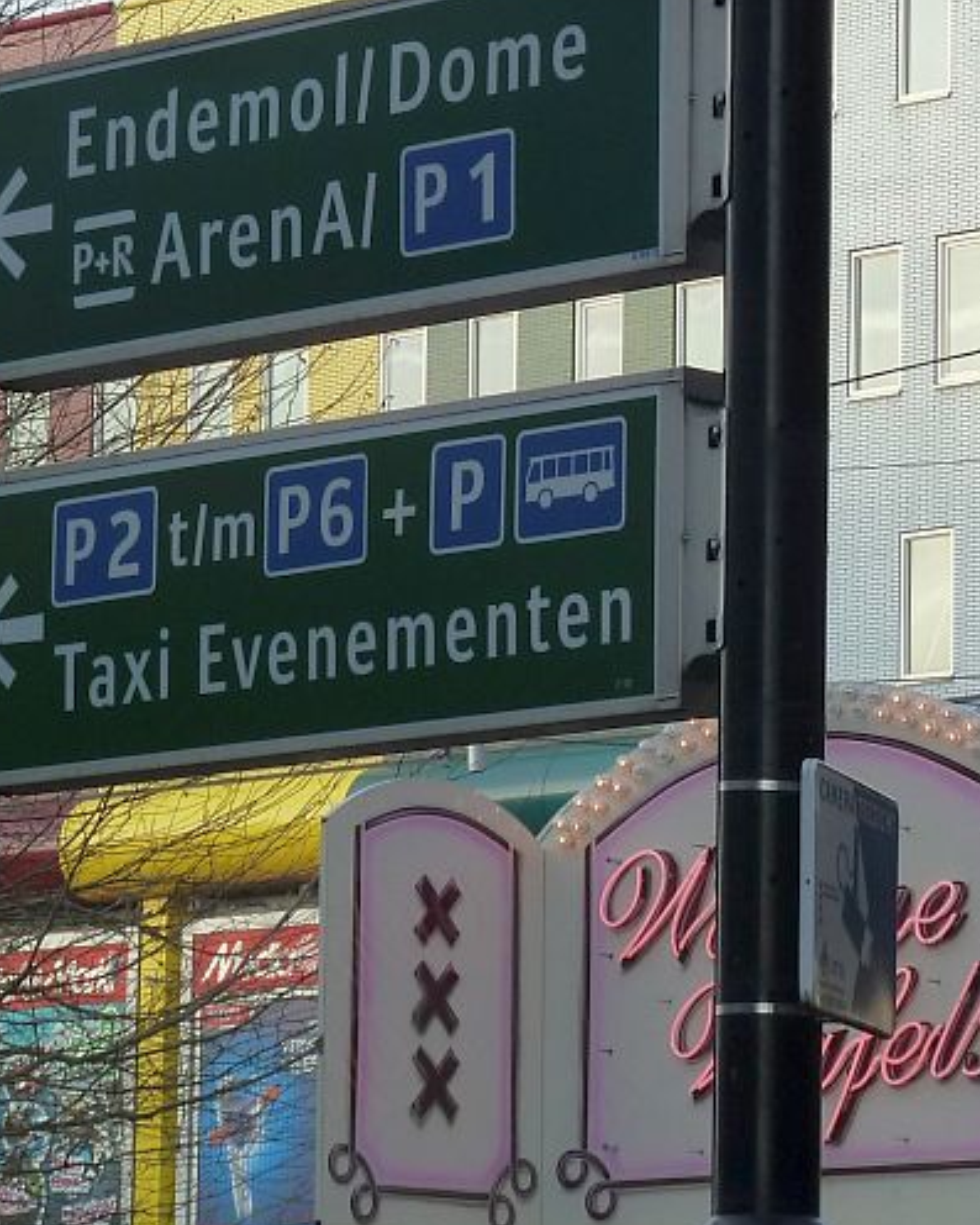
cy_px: 600
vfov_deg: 9.2
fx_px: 7575
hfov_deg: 7.3
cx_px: 1158
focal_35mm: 209
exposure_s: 1/125
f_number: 4.3
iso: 125
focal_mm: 17
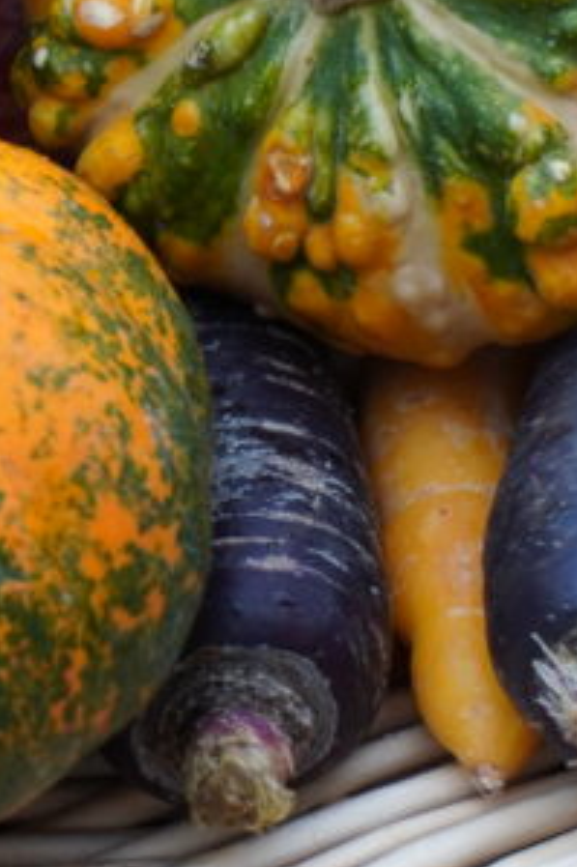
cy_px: 177
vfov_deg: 9.5
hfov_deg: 6.3
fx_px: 5199
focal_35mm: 216
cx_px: -320
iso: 500
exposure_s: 1/160
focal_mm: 42
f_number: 5.6
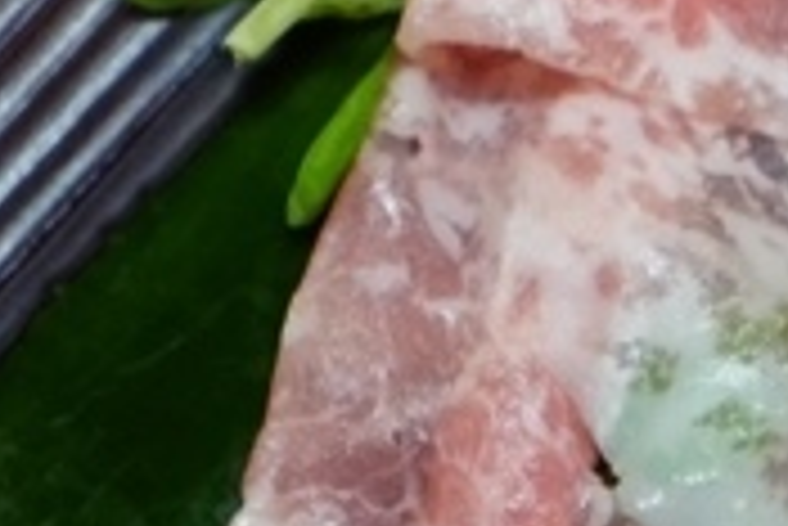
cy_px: 474
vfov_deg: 4.3
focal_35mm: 320
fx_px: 7010
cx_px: 1612
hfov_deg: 6.2
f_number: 5.6
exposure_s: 1/80
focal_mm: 70
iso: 2500
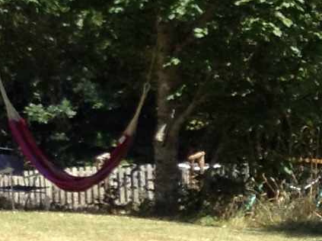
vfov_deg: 7.3
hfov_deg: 8.3
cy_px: 149
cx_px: 961
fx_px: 1876
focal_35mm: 202
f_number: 2.4
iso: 25
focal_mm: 3.3
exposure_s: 1/405
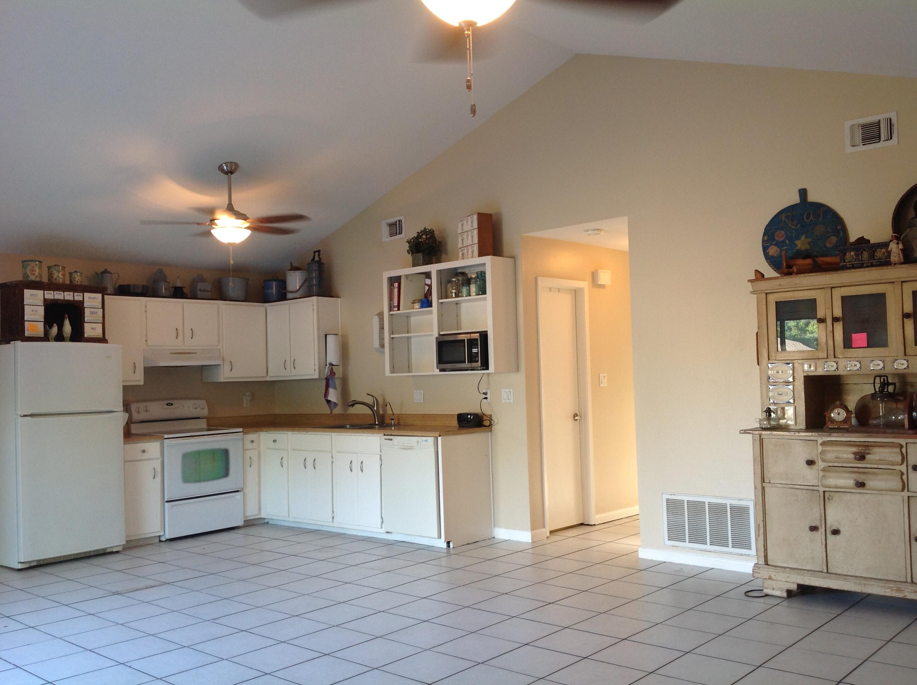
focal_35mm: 35
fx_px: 926
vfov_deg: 40.6
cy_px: 342
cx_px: 458
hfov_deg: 52.7
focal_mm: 4.28
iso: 50
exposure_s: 1/24
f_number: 2.4
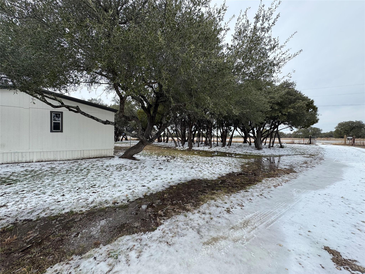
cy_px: 137
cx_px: 182
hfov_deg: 102.1
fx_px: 148
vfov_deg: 85.7
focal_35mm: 14
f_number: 2.2
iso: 40
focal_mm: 2.22
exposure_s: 1/605
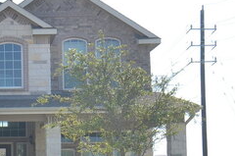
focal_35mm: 80
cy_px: 145
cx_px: -2
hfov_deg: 24.2
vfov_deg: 16.7
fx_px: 521
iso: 320
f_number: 11
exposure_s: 1/500
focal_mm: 16
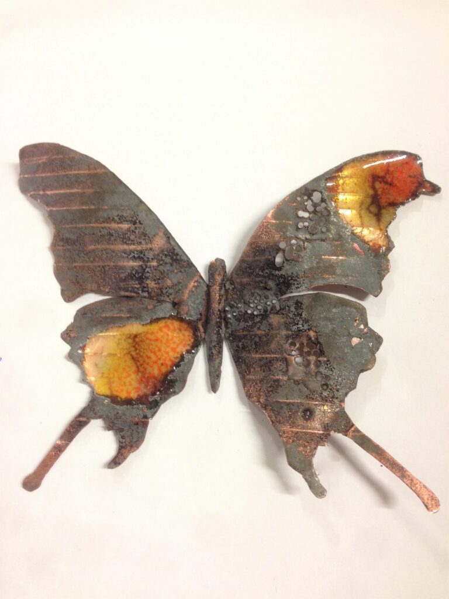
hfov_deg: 42.9
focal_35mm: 33
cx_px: 224
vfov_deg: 55.4
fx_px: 571
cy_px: 300
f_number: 2.4
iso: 200
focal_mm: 4.12
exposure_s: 1/20
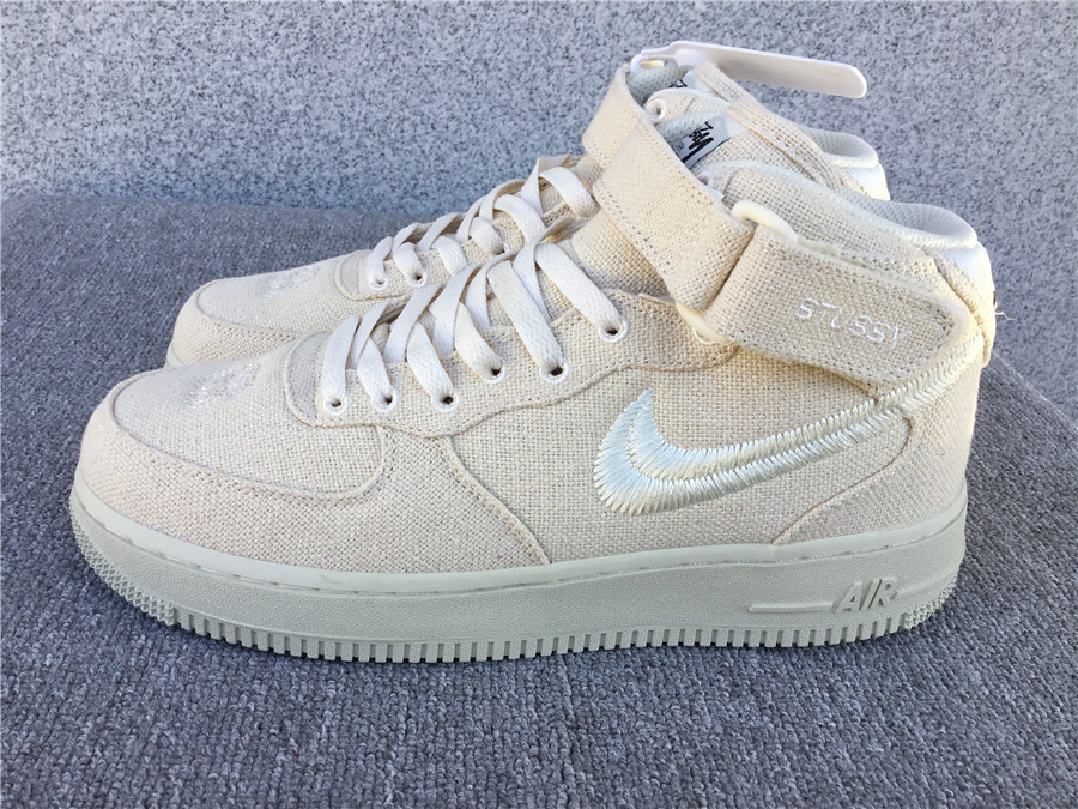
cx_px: 539
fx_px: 965
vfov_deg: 45.4
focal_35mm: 31
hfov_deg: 58.4
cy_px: 404
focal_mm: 3.3
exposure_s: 1/294
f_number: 2.4
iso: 25
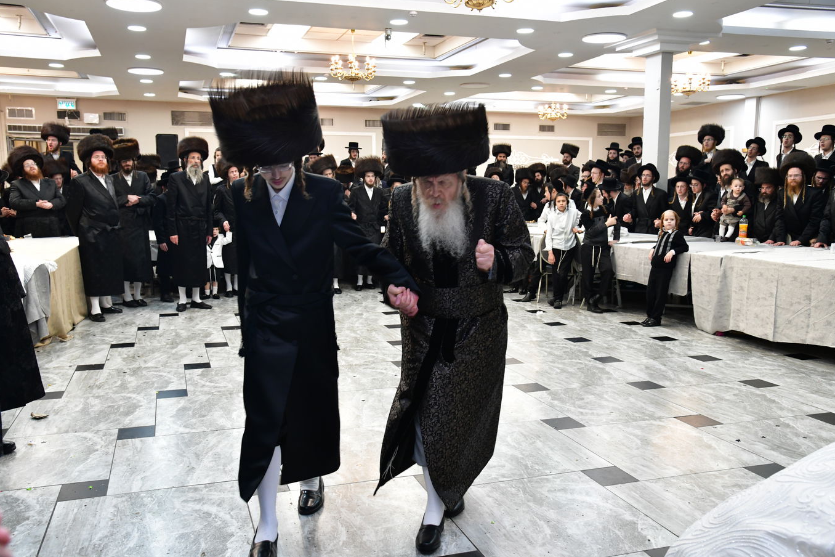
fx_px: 742
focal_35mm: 32
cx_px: 408
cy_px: 286
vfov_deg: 41.1
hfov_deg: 58.7
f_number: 5.6
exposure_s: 1/100
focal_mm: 31
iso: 2000
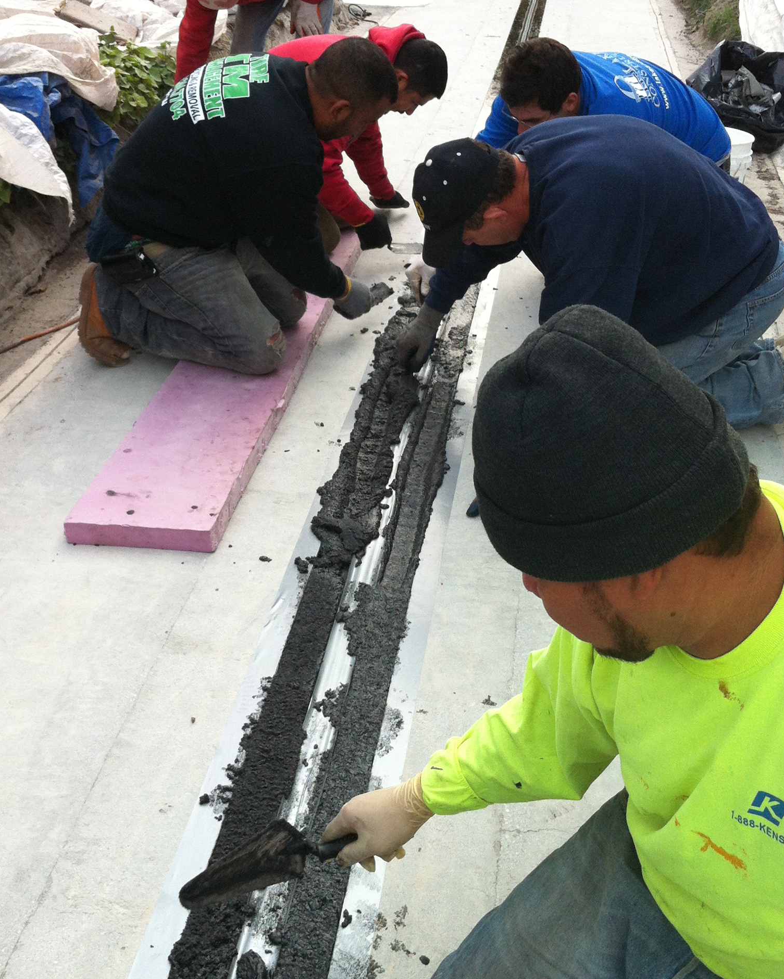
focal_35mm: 47
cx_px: 328
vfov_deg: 39.5
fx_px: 1363
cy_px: 482
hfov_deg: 32.0
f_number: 2.8
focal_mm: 3.85
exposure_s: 1/347
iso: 80
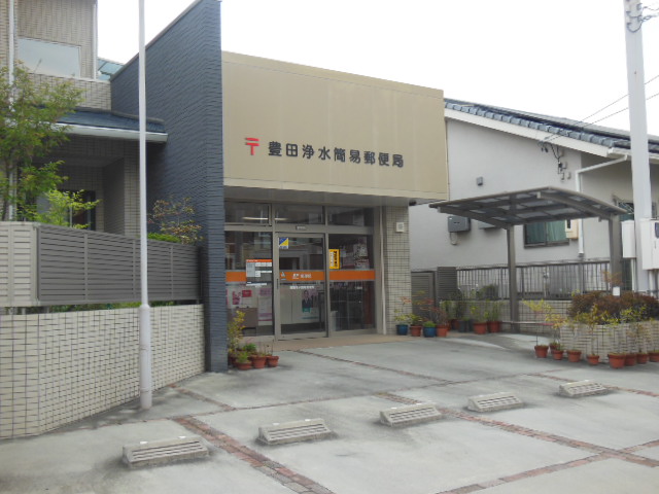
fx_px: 742
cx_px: 330
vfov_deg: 36.8
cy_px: 247
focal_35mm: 39
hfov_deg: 47.9
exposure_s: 1/250
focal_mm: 6.9
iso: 160
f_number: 4.1
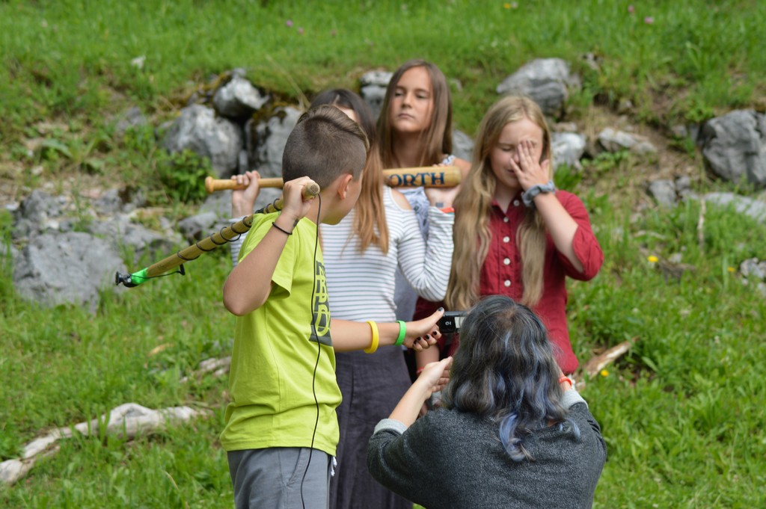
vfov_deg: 7.6
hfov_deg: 11.4
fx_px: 3827
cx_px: 383
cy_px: 254
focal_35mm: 180
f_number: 7.1
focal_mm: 120
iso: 100
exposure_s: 1/250
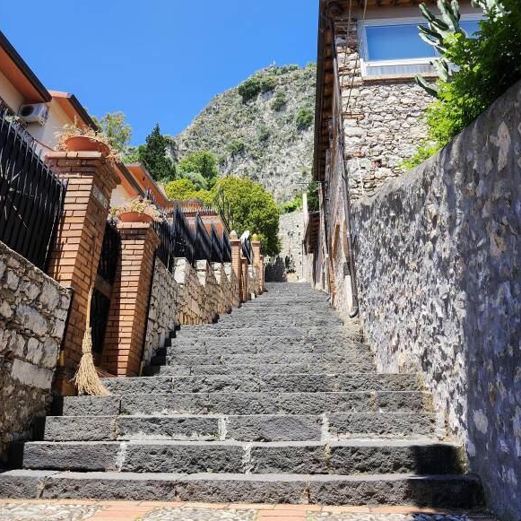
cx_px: 264
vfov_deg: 56.4
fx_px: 477
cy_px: 186
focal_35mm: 28
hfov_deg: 57.3
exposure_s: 1/803
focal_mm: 5.54
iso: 25
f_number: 1.8
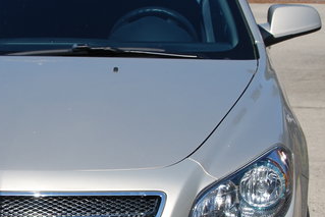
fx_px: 1021
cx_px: 24
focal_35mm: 113
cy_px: 159
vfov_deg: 12.1
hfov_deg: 17.8
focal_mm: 30
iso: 100
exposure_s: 1/320
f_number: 9
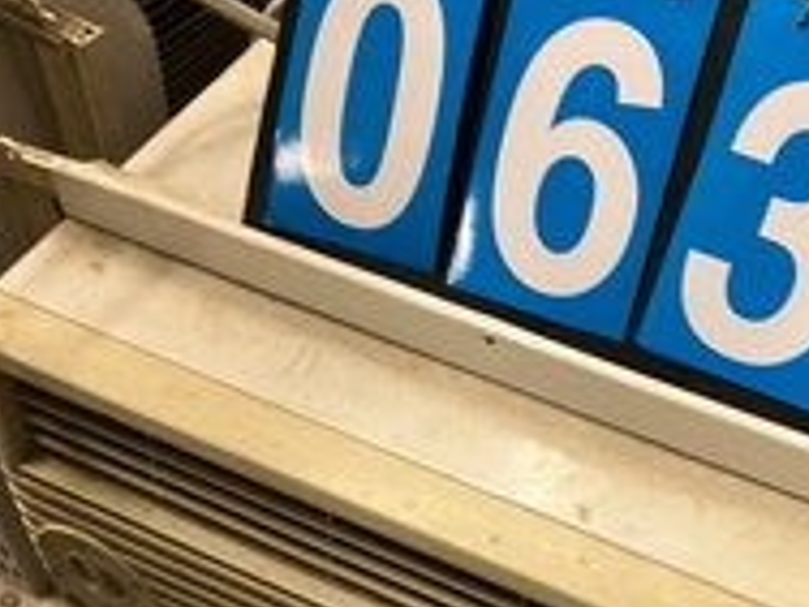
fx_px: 1192
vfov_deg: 27.6
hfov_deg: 37.1
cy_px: 540
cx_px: 531
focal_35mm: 51
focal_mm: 3.99
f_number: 1.8
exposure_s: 1/40
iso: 250
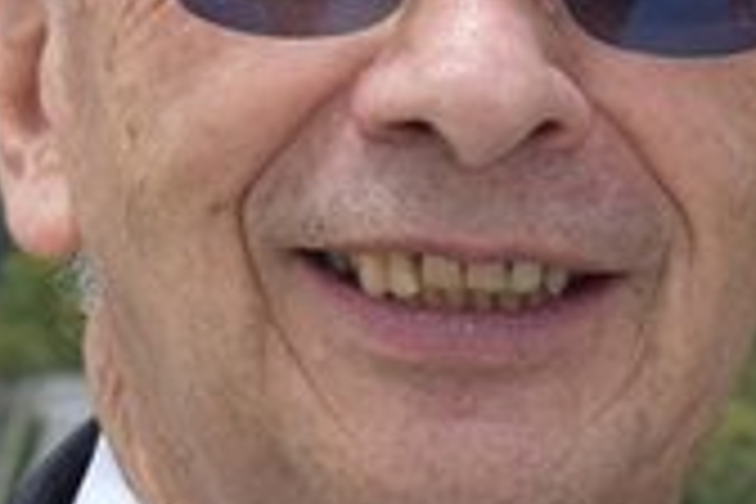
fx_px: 6543
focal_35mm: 312
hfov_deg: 6.5
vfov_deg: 4.4
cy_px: -36
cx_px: 1197
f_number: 8
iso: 250
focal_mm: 29
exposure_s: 1/500
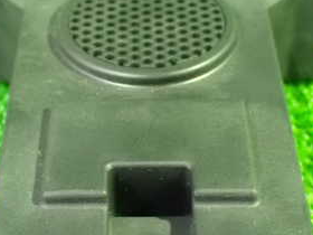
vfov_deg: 16.7
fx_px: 796
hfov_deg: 22.3
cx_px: 163
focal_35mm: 88
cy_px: 166
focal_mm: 7.31
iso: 1600
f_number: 2.8
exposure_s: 1/15
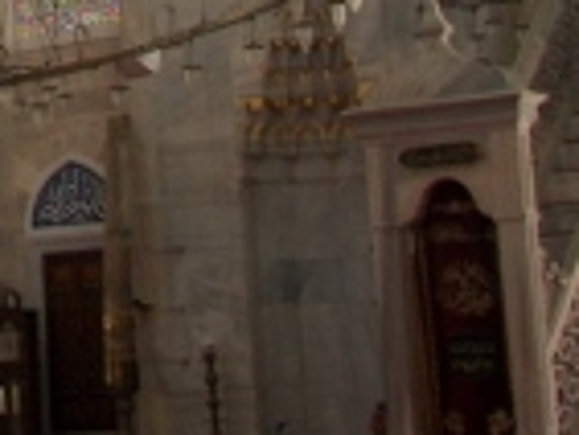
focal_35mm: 140
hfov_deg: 13.1
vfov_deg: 10.2
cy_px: -244
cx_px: -365
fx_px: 2344
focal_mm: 6
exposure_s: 1/30
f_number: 2.8
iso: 100
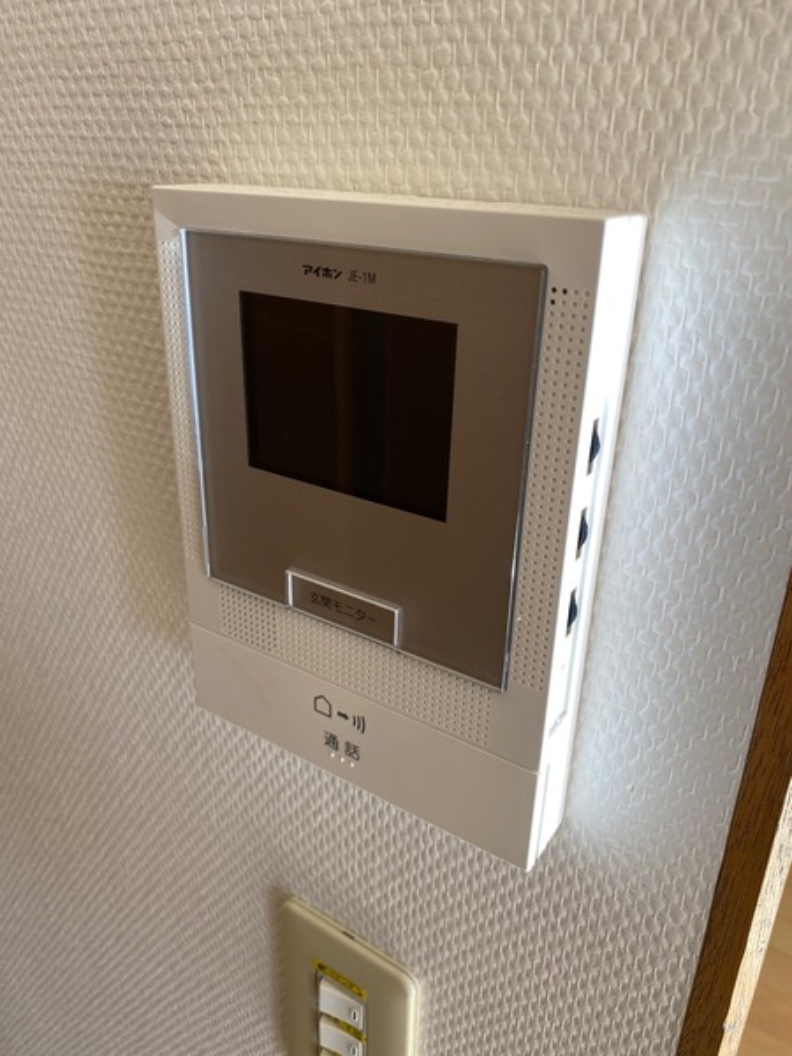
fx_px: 793
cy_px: 528
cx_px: 396
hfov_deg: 53.1
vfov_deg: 67.3
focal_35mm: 26
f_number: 1.8
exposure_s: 1/100
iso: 40
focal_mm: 4.25
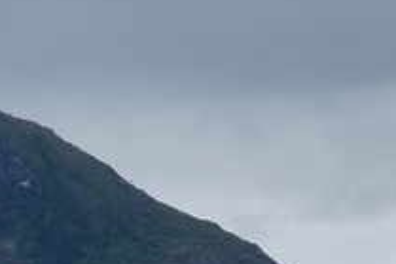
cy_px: 494
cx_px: 315
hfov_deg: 4.5
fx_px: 5045
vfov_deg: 3.0
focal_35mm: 459
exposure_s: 1/320
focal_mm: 75
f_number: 9
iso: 100
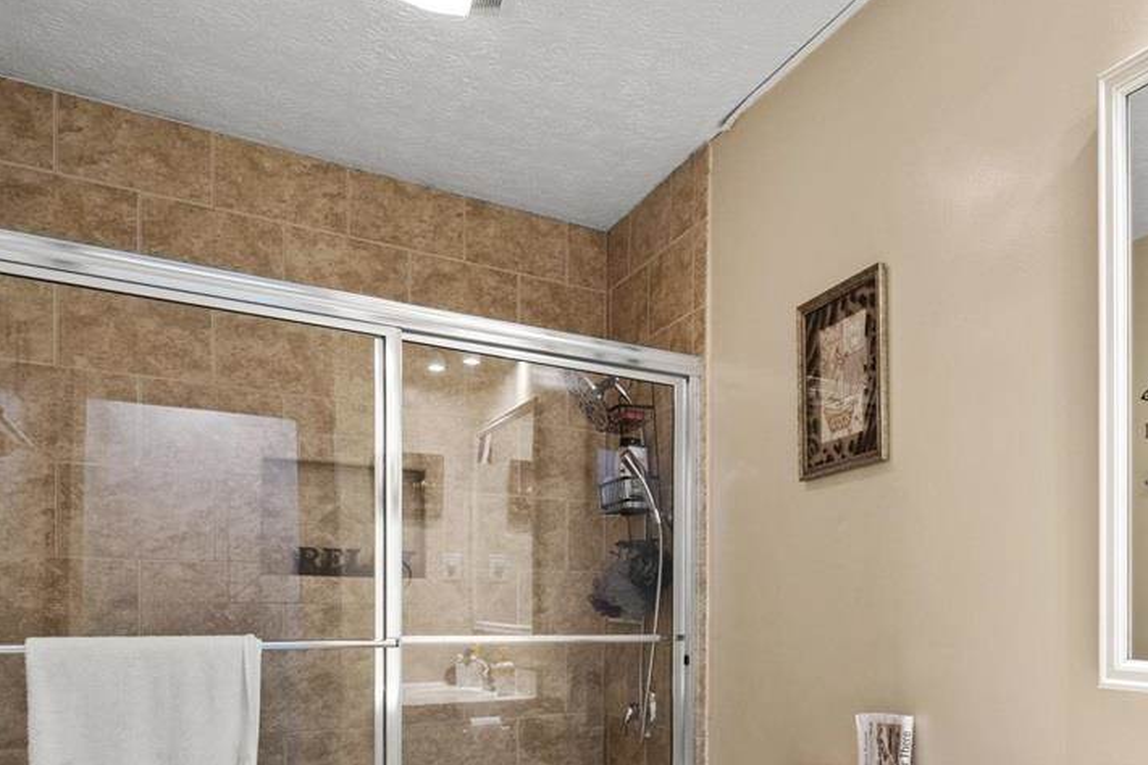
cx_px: 877
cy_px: 577
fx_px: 861
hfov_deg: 63.0
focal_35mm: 27
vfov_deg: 46.2
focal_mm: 10
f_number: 8
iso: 400
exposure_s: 1/6
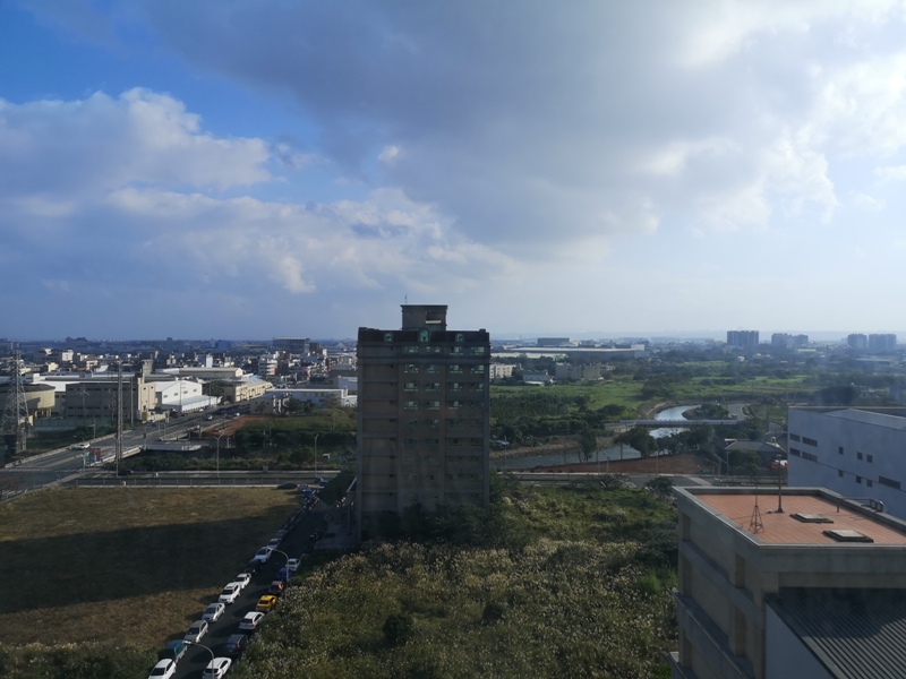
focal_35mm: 27
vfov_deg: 51.4
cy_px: 340
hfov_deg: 65.3
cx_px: 453
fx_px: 707
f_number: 1.8
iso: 50
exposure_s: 1/2160
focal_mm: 3.95
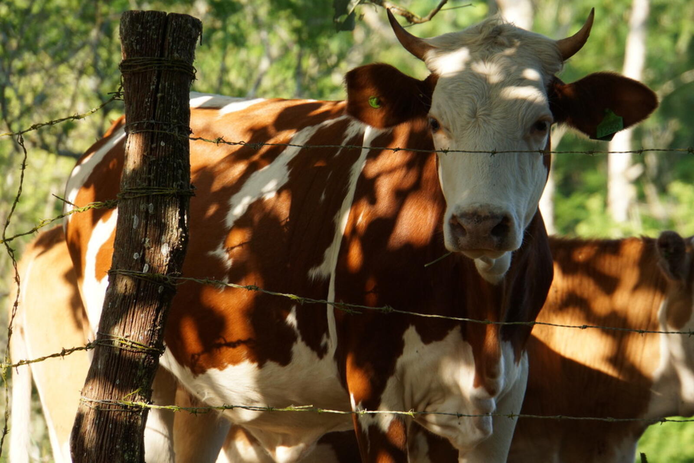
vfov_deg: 4.6
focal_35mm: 300
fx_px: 5783
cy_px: 232
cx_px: 347
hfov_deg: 6.9
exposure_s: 1/320
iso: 500
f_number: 6.3
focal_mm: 200
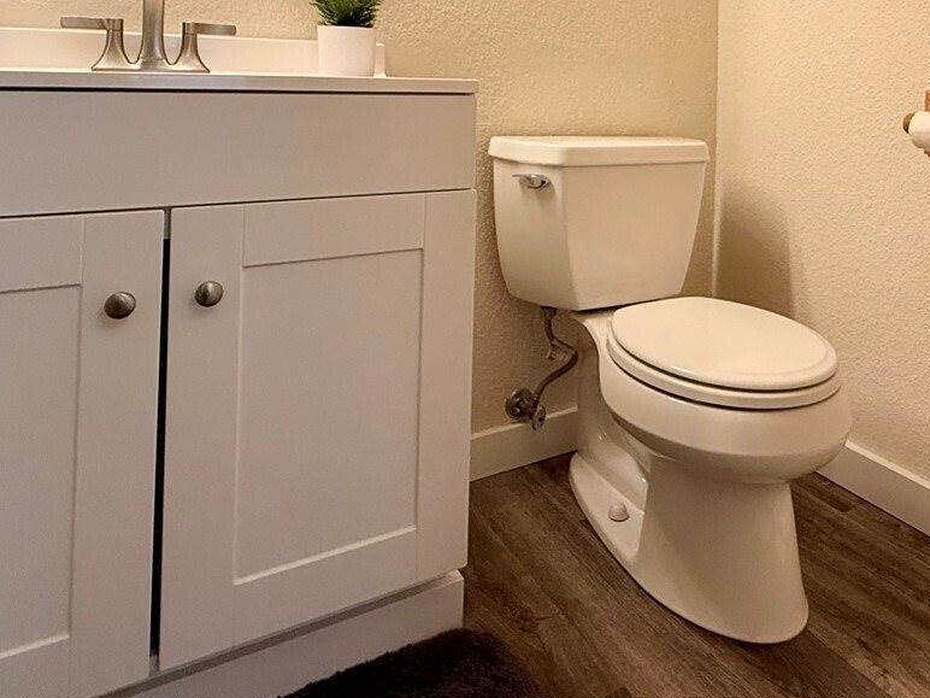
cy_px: 77
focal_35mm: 29
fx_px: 779
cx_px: 617
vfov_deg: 44.2
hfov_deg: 60.3
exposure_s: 1/60
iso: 200
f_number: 2.2
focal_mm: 2.22
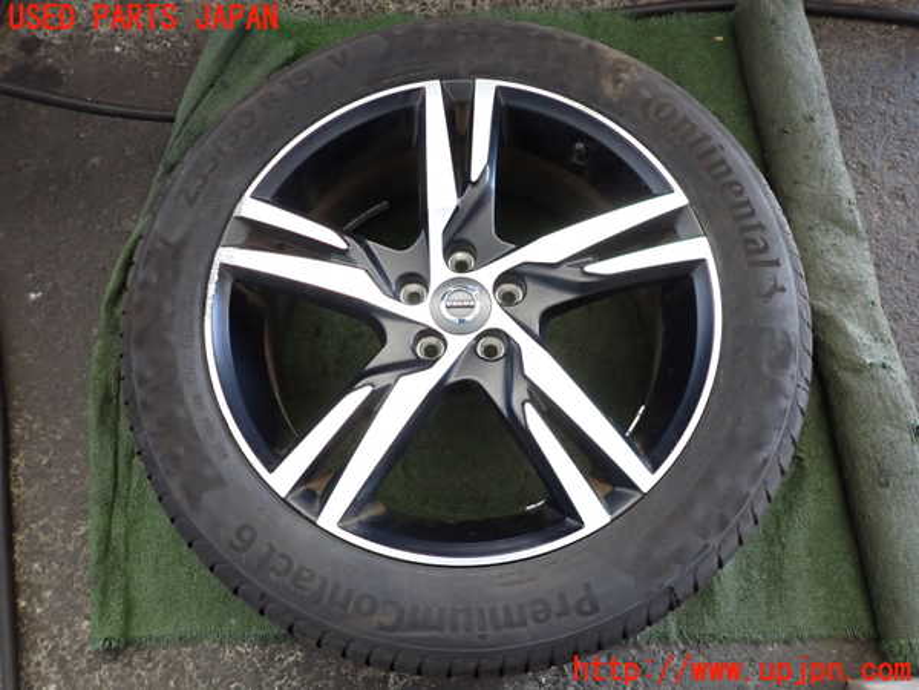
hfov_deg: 69.4
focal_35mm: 25
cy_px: 345
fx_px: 664
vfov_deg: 54.9
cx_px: 460
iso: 320
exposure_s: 1/30
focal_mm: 4.5
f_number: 2
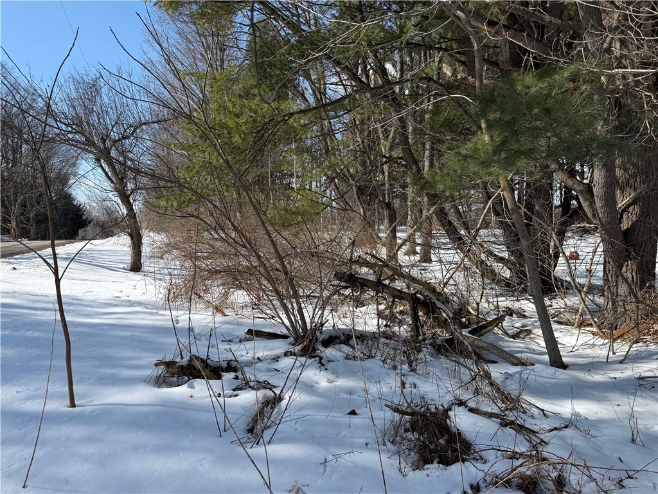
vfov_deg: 56.8
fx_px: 456
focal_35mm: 24
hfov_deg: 71.6
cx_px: 329
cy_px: 247
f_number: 1.78
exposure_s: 1/4167
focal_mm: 6.76
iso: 80
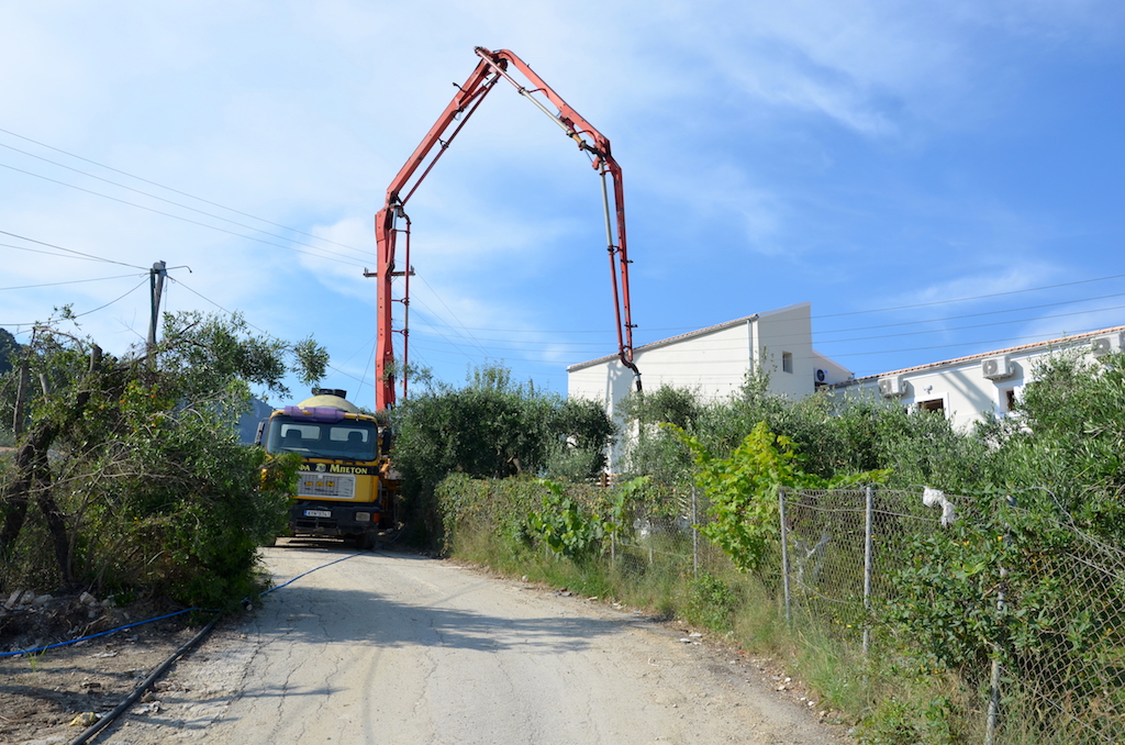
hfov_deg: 59.6
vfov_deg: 41.5
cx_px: 562
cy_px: 372
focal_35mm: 32
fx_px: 982
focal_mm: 21
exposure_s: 1/250
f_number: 8
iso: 100
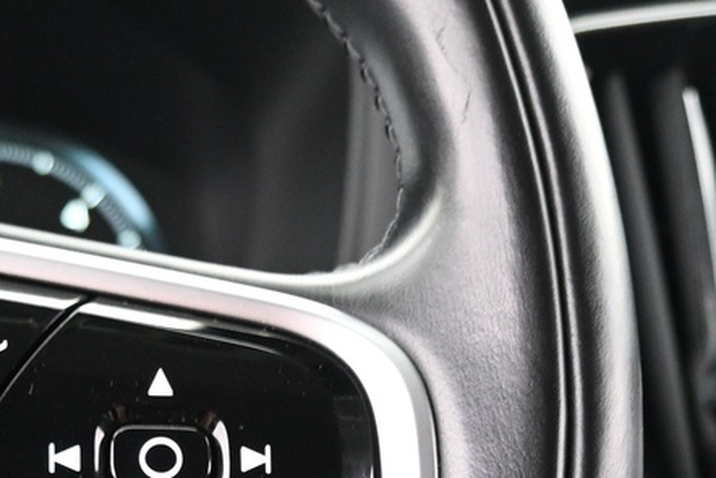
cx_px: 463
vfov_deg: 15.0
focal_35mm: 88
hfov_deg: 23.0
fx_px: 1751
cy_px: 570
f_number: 3.5
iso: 1600
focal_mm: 16
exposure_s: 1/8
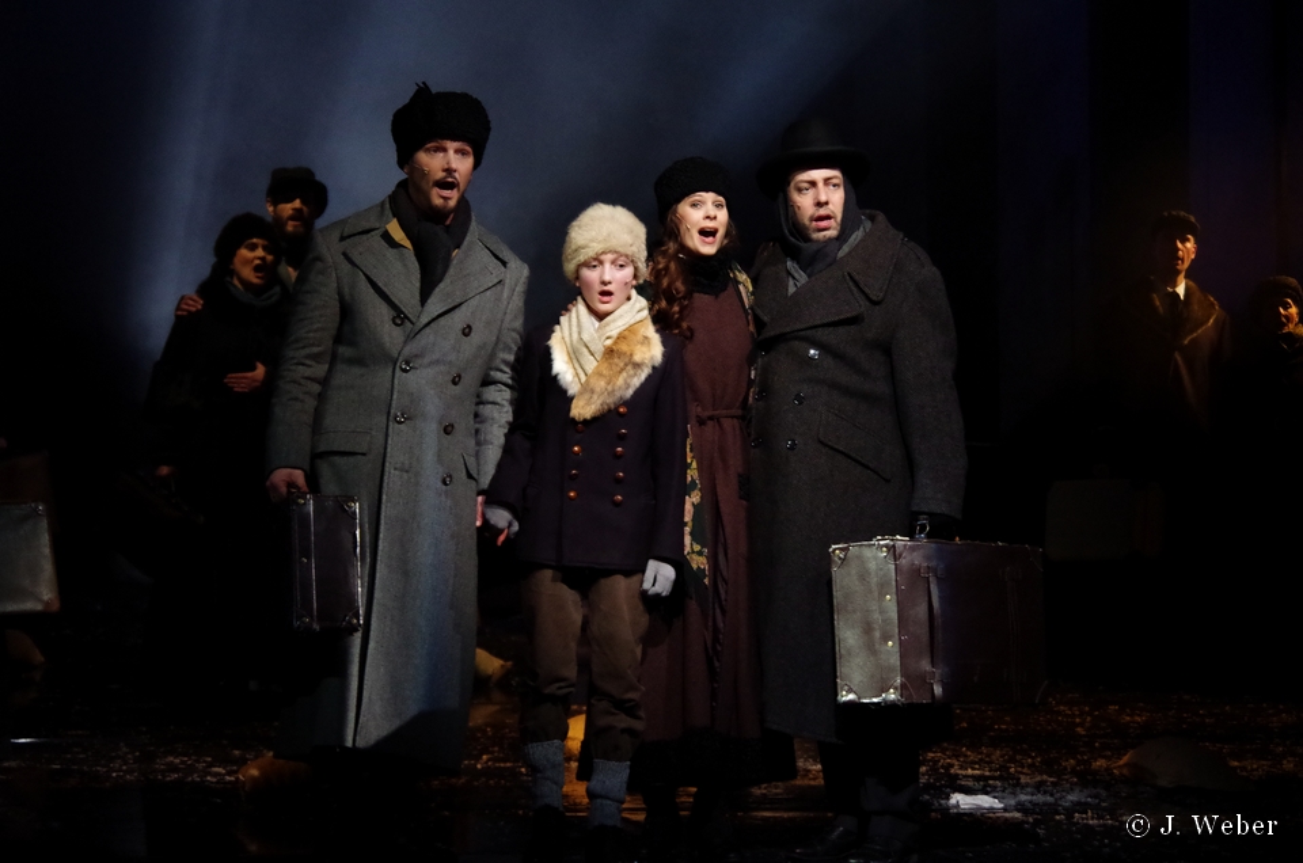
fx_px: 4335
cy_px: 432
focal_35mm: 120
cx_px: 652
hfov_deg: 17.1
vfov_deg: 11.4
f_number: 4.5
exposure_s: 1/50
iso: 3200
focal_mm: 80
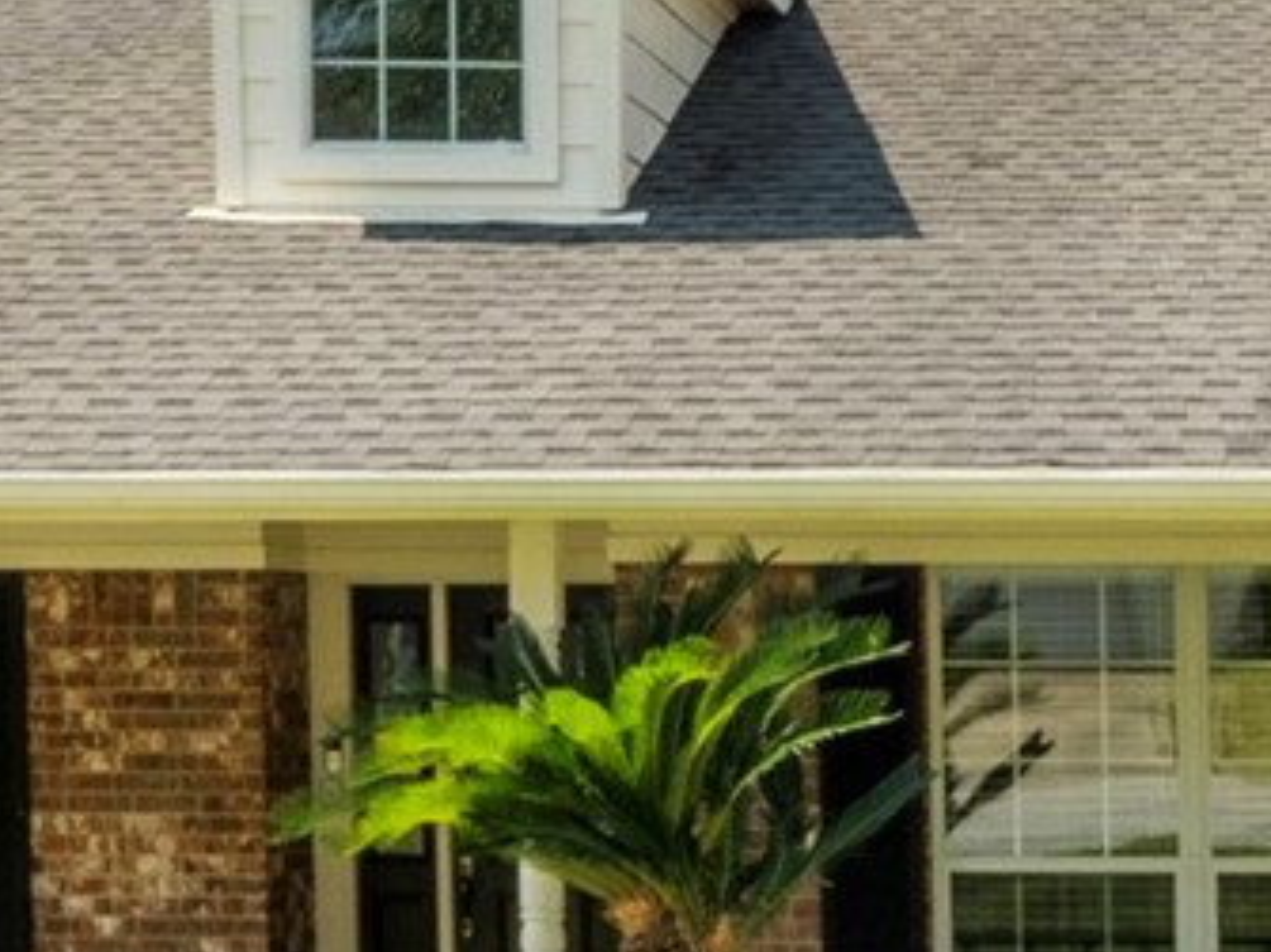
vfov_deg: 13.7
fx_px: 3891
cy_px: 1013
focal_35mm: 106
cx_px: 1233
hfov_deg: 18.1
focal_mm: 17
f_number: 9
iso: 800
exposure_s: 1/40
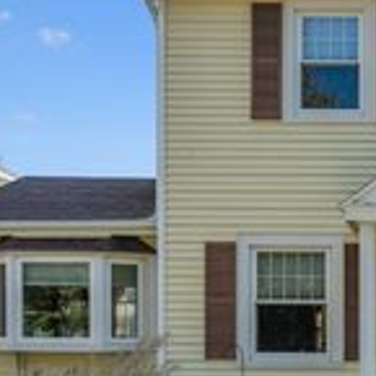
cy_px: 157
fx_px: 897
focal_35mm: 73
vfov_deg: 23.6
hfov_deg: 22.4
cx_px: 407
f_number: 4
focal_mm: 25
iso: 400
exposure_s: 1/2500
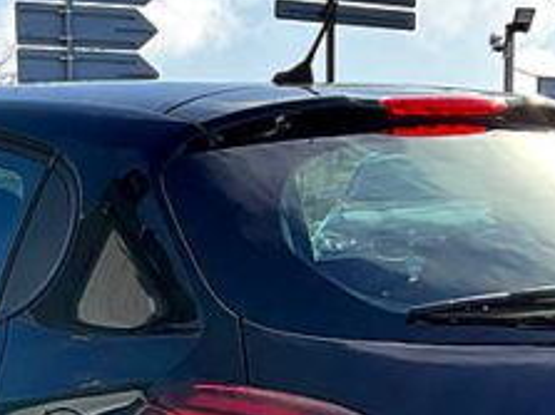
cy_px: 447
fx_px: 1667
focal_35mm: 104
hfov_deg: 18.9
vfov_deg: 13.9
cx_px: 207
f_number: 1.8
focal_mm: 3
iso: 25
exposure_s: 1/1342
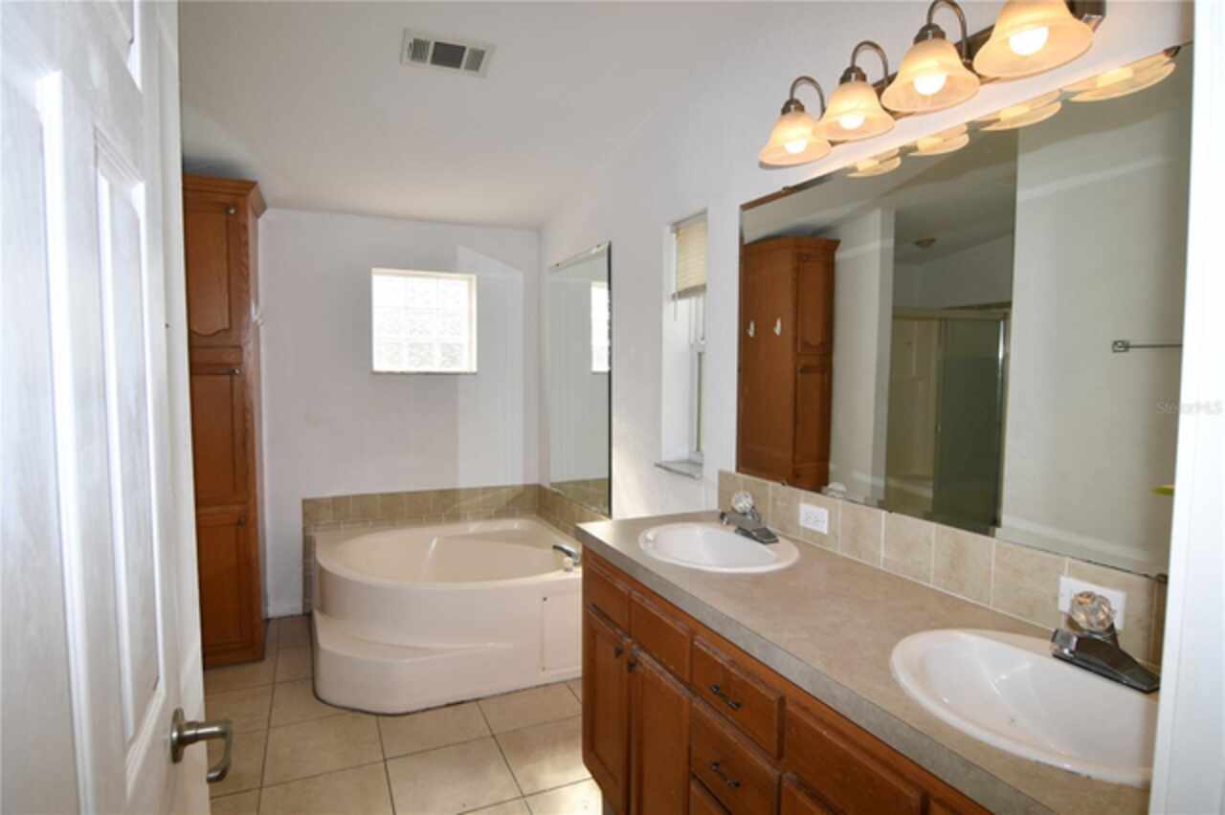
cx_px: 612
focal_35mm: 18
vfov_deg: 67.3
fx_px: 612
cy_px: 408
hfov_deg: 90.0
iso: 160
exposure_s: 1/125
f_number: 5.6
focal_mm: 12
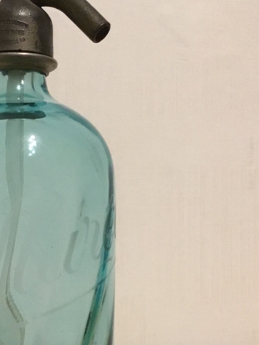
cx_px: 26
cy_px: 238
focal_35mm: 64
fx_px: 638
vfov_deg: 30.0
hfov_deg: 22.4
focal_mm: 3.3
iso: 320
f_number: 2.4
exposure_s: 1/17
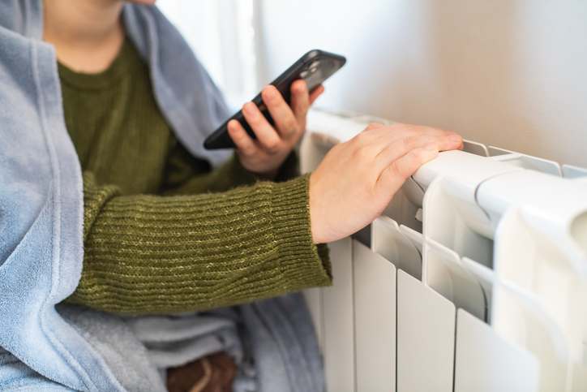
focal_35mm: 35
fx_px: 571
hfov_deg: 54.4
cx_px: 294
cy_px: 196
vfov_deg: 37.9
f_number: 2.8
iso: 1000
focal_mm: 35
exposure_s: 1/60
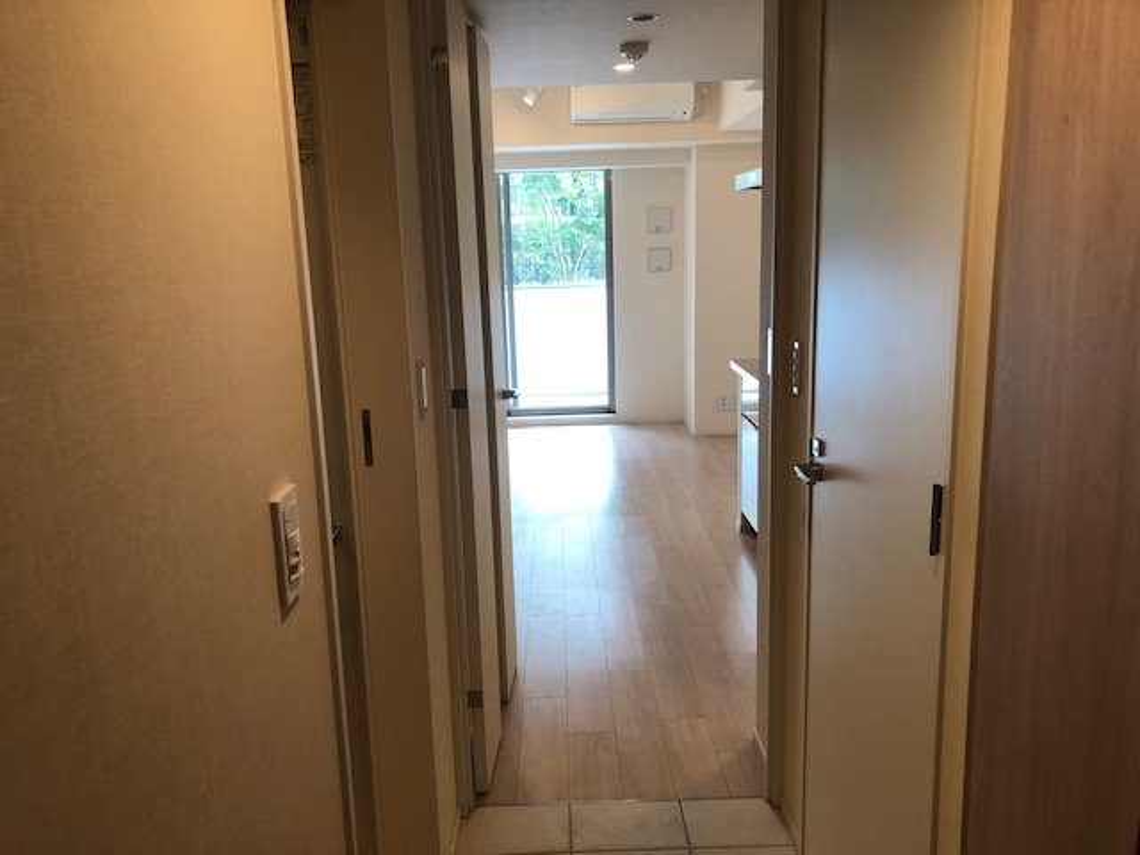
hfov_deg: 63.4
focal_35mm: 28
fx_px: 922
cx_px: 570
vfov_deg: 49.7
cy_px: 428
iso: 32
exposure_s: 1/33
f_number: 1.8
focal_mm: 3.99
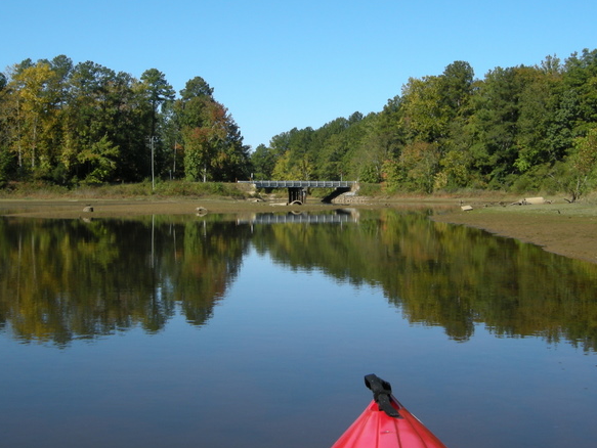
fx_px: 828
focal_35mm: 48
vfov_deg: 30.3
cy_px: 195
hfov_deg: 39.6
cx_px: 304
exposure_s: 1/236
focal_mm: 7.5
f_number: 5.4
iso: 64
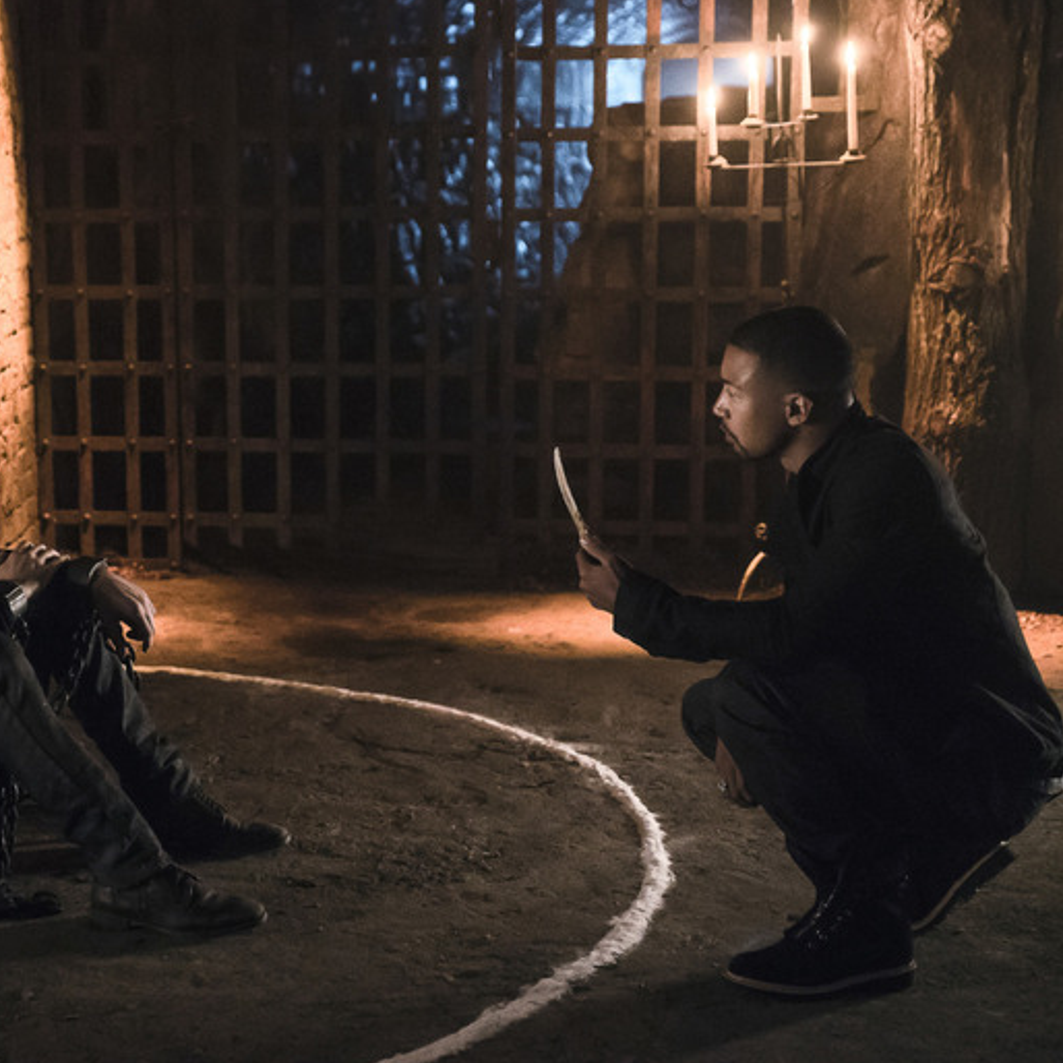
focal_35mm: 71
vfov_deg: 24.3
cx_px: 314
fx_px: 2467
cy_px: 530
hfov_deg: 24.1
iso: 6400
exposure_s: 1/80
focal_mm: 55
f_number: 2.8
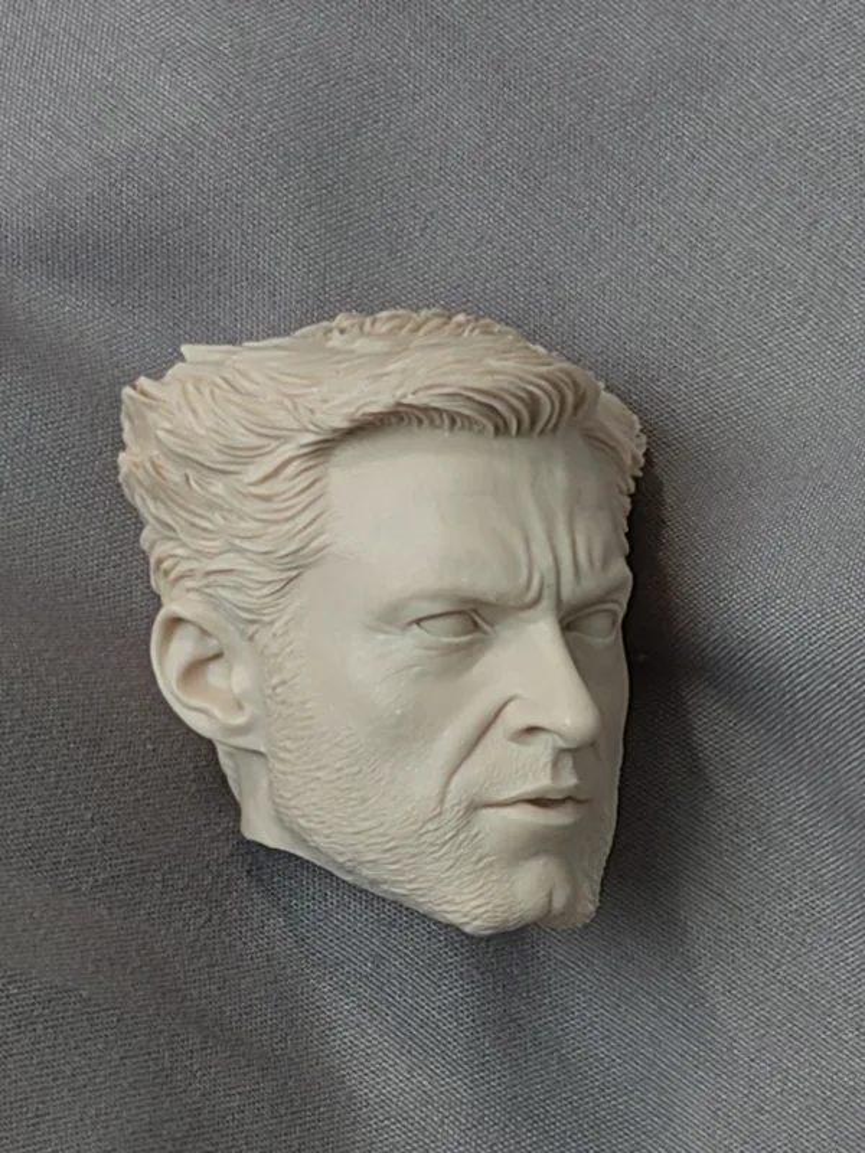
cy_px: 576
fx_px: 1799
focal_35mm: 54
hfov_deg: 27.0
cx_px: 432
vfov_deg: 35.5
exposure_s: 1/100
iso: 160
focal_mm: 5.52
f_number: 1.9
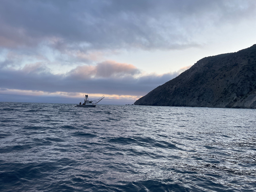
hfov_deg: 63.4
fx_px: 207
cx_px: 129
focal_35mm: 28
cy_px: 99
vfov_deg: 49.7
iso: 32
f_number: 1.6
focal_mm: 4.2
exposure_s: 1/575
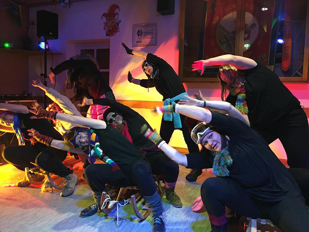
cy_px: 116
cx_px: 154
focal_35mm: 29
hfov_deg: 61.7
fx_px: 259
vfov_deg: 48.2
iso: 250
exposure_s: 1/17
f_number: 2.2
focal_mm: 4.15
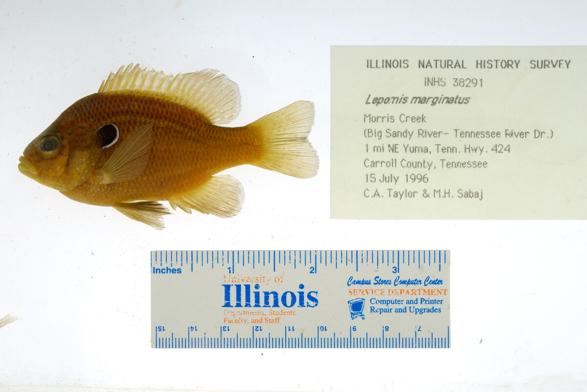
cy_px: 196
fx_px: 979
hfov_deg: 33.4
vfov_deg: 22.6
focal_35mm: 60
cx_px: 294
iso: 100
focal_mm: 60
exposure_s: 1/125
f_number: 10
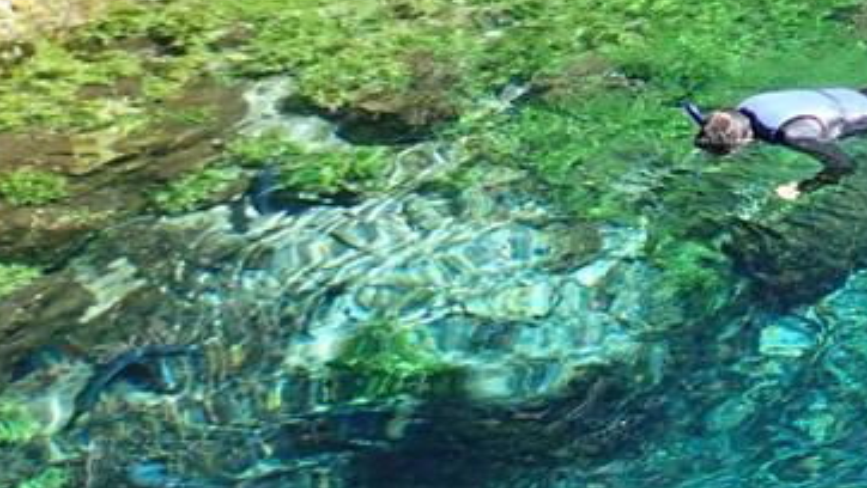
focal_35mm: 77
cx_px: 1162
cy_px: 38
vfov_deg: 15.5
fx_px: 1771
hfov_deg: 23.8
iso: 100
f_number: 2.8
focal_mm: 4.5
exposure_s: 1/200
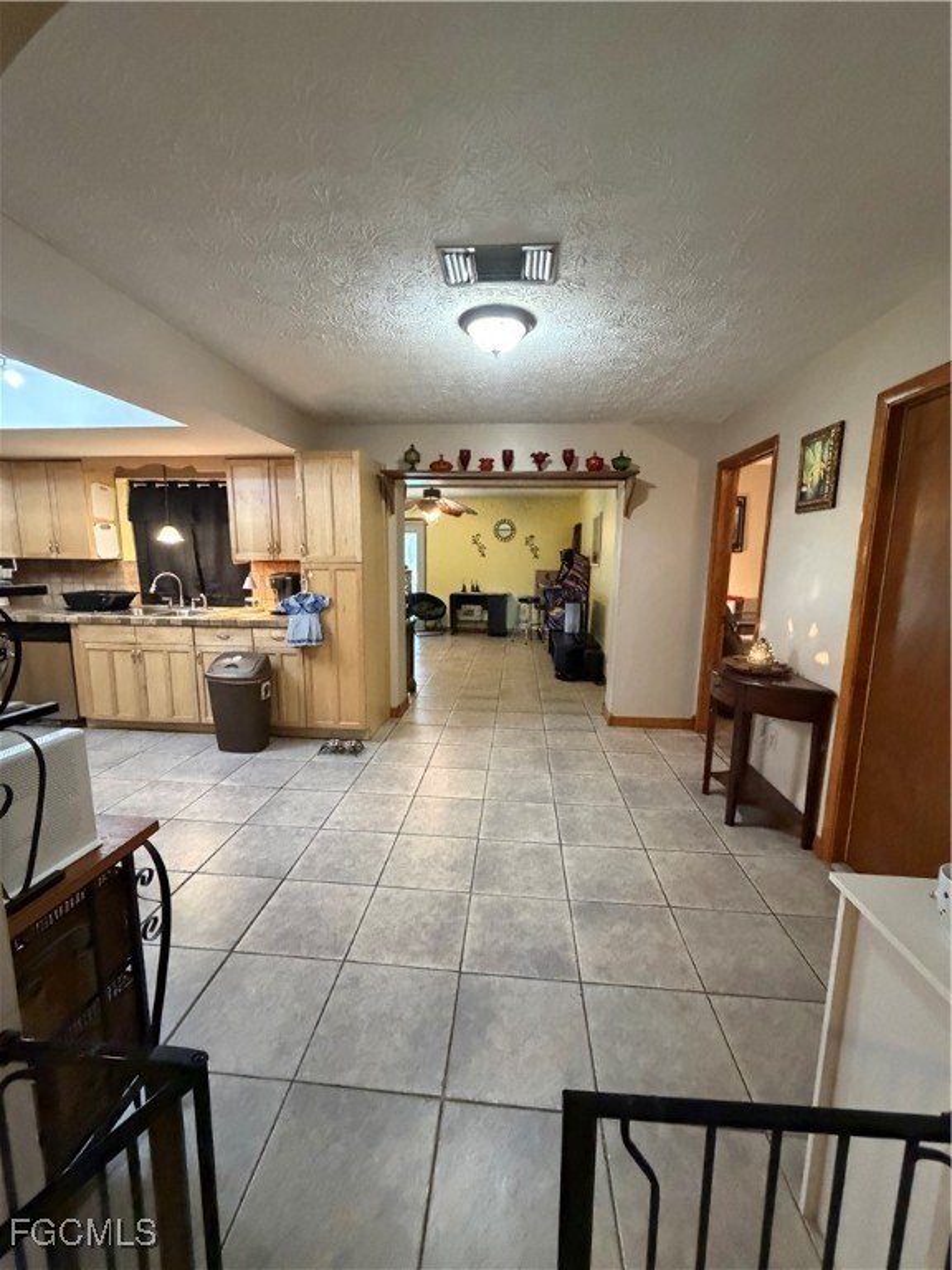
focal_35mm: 14
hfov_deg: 85.7
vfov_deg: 102.1
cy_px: 635
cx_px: 476
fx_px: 513
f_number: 2.2
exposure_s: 1/60
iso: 1250
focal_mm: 2.22
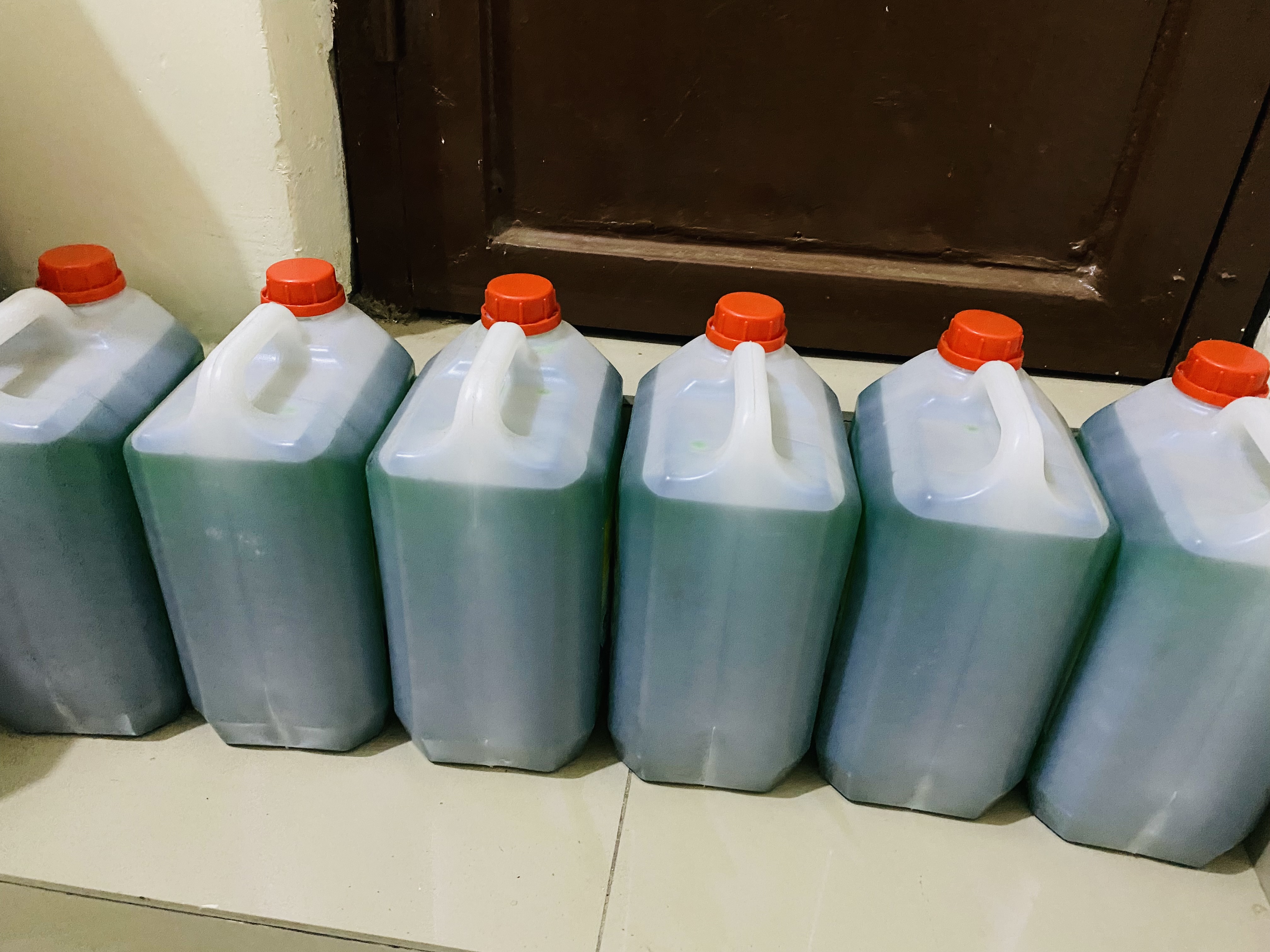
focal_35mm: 26
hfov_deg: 67.3
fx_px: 954
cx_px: 635
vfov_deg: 53.1
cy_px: 476
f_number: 1.8
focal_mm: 4.25
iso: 800
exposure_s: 1/30
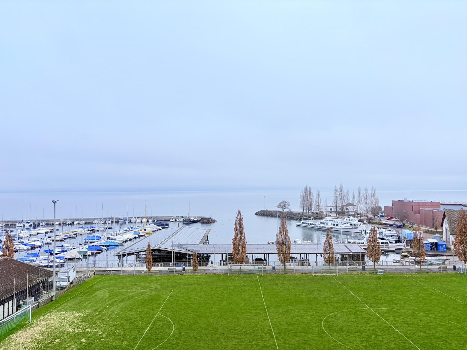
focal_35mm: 26
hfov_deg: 67.3
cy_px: 175
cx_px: 234
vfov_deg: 53.1
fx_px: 351
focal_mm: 5.96
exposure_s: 1/1064
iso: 50
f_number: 1.6
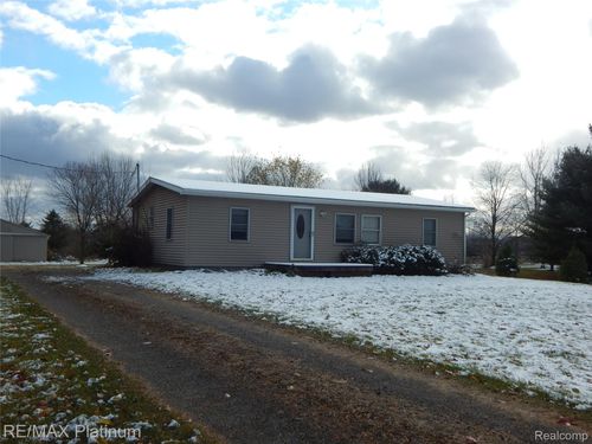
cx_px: 296
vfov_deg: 37.7
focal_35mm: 38
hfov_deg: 49.0
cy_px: 222
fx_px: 650
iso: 125
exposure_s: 1/1000
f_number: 3.4
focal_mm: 6.8
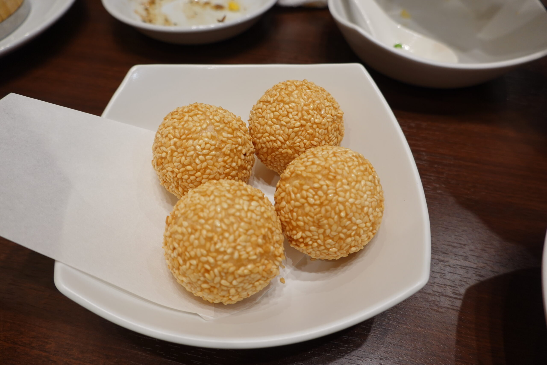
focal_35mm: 24
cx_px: 274
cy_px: 182
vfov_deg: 53.1
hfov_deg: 73.7
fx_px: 365
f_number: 2.8
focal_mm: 9
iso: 125
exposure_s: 1/30
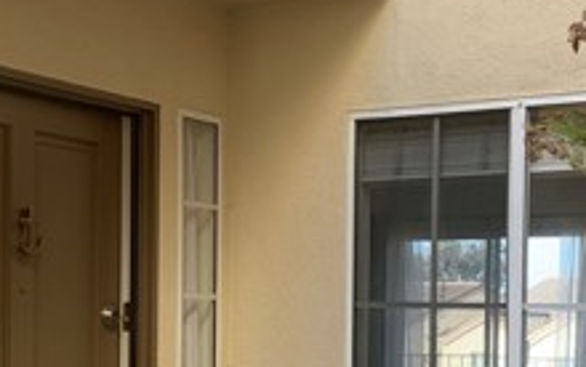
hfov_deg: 25.8
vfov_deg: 16.1
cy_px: 346
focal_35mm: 80
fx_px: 1279
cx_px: 312
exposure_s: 1/192
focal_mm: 4.25
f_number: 1.8
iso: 25
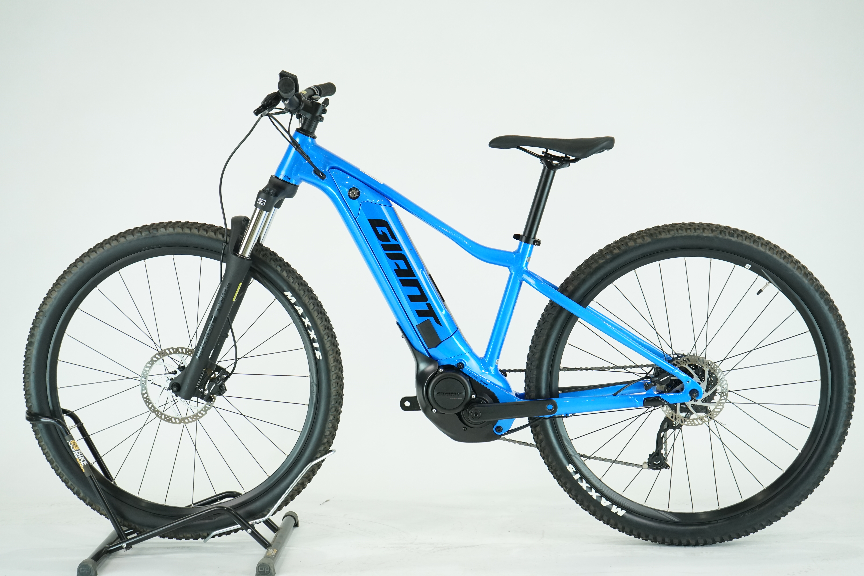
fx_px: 1320
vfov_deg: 24.6
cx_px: 432
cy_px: 288
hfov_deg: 36.2
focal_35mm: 55
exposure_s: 1/200
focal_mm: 55
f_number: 5.6
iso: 1600
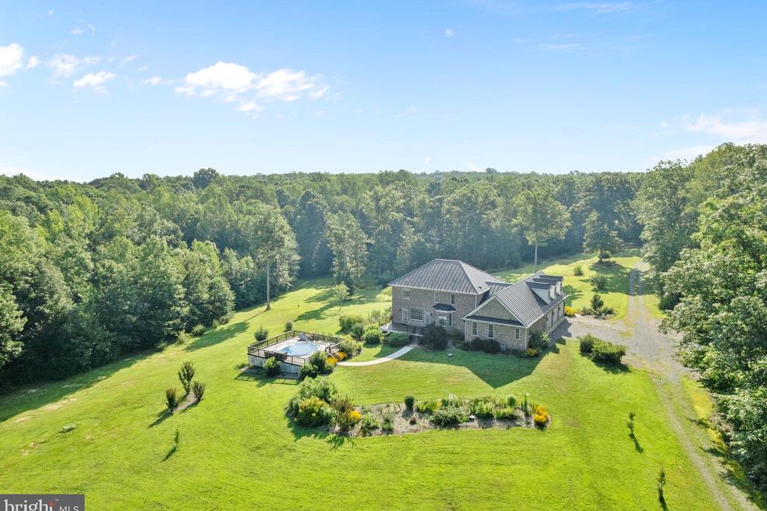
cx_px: 399
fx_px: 490
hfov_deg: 76.1
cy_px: 256
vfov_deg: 55.1
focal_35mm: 23
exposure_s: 1/5000
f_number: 2.8
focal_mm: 8.38
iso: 110
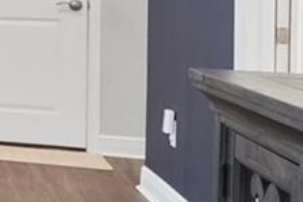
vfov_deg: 13.2
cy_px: -37
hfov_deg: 11.5
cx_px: -602
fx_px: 850
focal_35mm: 101
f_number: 8
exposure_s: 1/40
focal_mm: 14
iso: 200
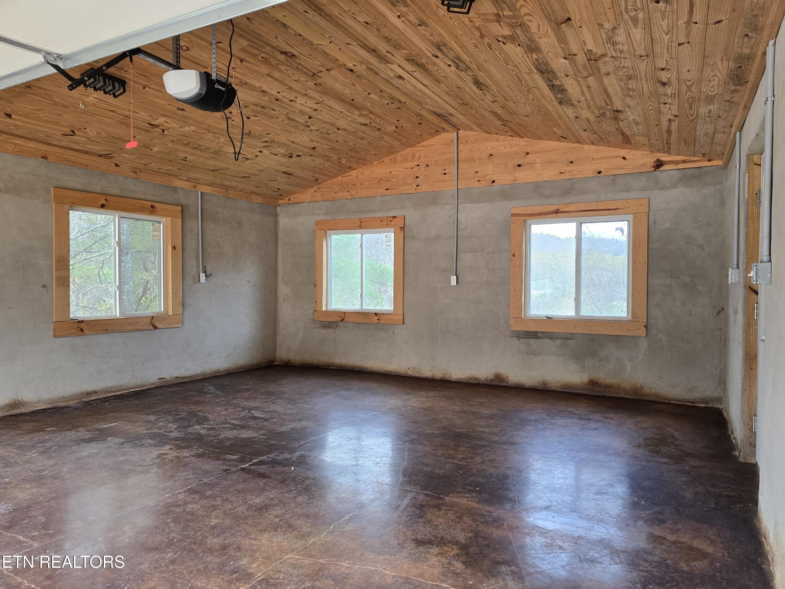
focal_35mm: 23
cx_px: 392
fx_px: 522
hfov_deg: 73.9
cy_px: 294
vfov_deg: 58.9
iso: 200
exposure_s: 1/180
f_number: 1.7
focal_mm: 6.3
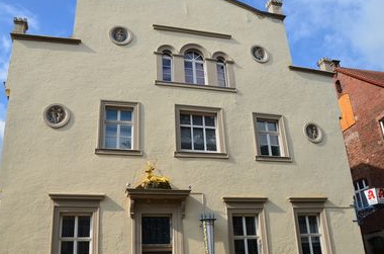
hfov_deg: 58.8
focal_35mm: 32
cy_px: 142
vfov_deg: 40.8
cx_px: 182
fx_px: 340
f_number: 11
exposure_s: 1/125
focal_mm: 18
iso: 100
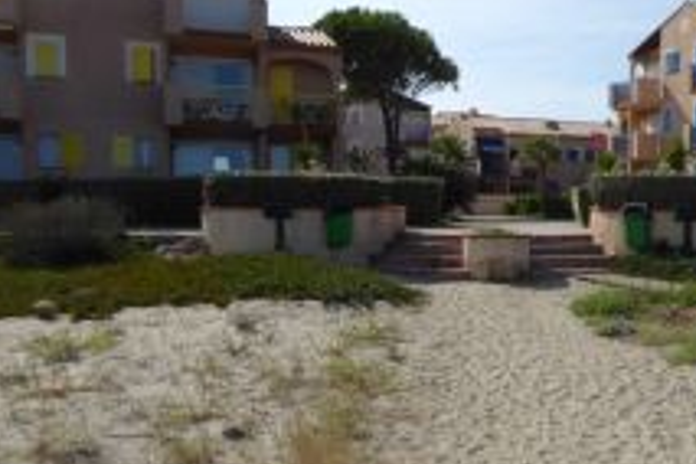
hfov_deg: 45.5
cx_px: 533
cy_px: 266
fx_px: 793
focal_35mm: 41
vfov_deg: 32.6
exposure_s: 1/1300
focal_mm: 4.3
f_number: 3.3
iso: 80
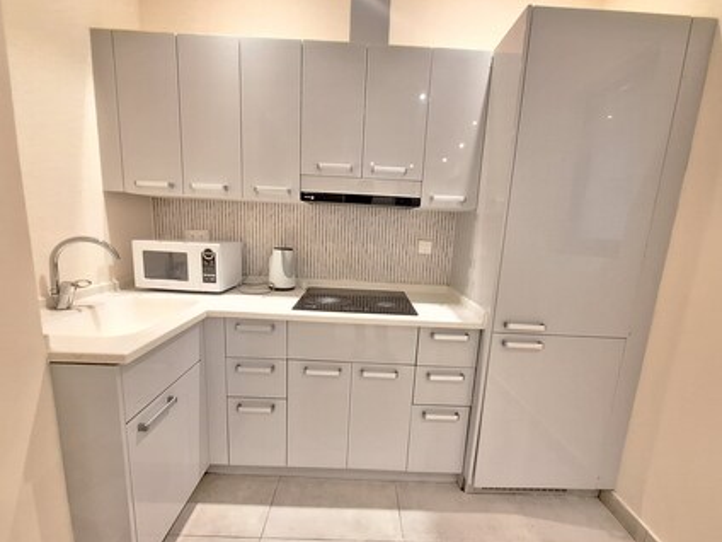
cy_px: 277
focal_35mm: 14
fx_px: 292
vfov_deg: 85.7
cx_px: 362
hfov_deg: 102.1
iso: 320
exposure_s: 1/25
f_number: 2.2
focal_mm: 1.74
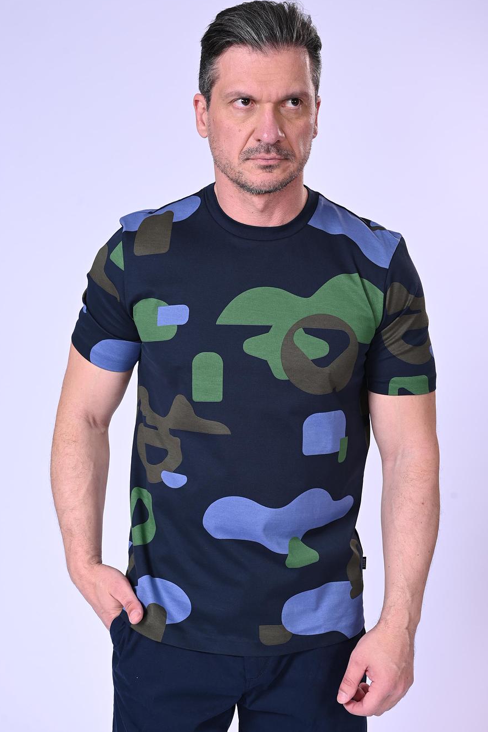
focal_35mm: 54
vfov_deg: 36.9
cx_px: 260
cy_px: 344
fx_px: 1098
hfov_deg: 25.1
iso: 200
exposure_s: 1/125
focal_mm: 50
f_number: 9
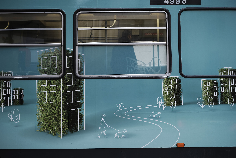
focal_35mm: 41
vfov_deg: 32.6
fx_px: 269
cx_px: 118
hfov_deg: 47.4
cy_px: 79
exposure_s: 1/60
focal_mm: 27
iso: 200
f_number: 3.6
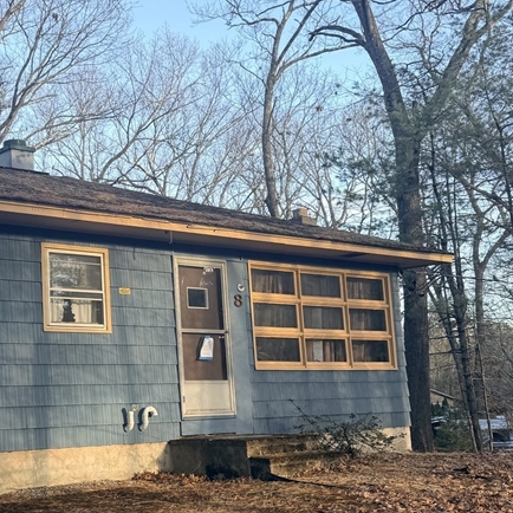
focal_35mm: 50
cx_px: 25
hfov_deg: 31.9
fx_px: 838
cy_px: 281
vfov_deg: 34.0
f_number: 1.78
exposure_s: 1/683
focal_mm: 6.76
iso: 80
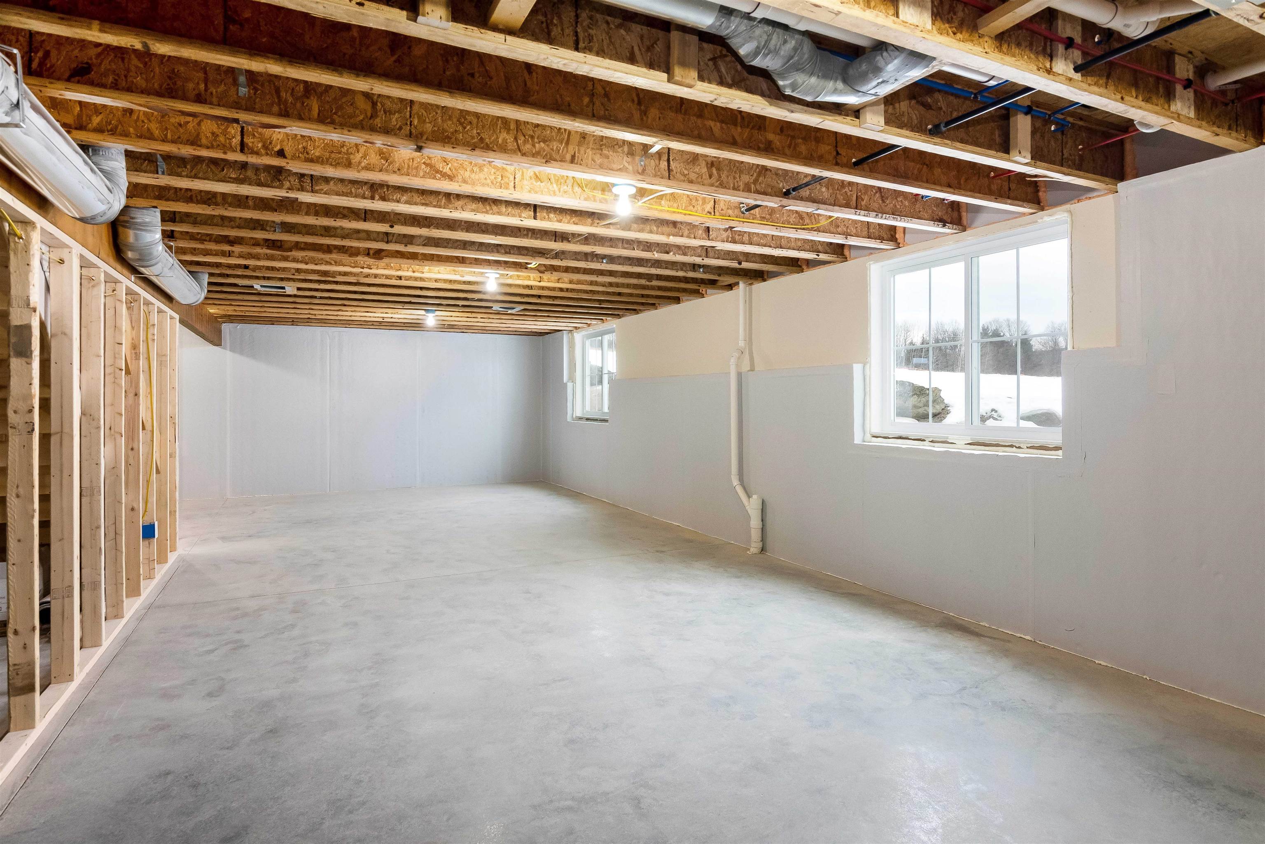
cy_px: 422
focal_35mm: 18
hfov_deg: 90.0
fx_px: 632
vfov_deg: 67.4
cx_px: 632
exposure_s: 1/6
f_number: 8
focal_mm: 12
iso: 500
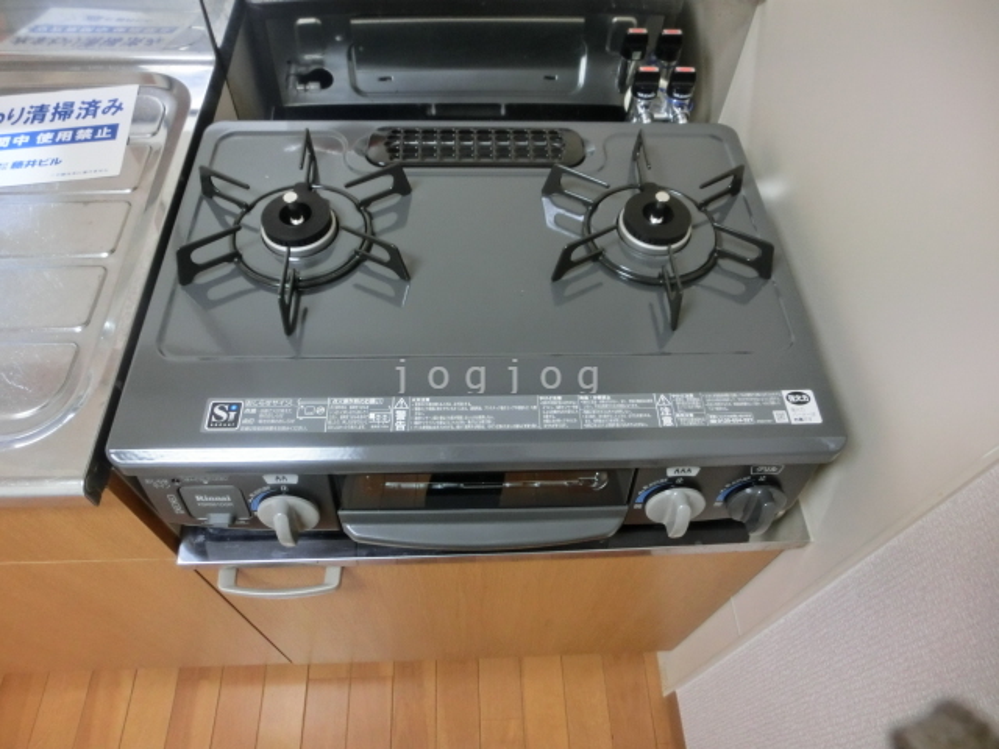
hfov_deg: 71.6
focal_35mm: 24
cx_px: 500
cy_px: 374
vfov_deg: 56.8
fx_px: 693
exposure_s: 1/30
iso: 800
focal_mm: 4.24
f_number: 3
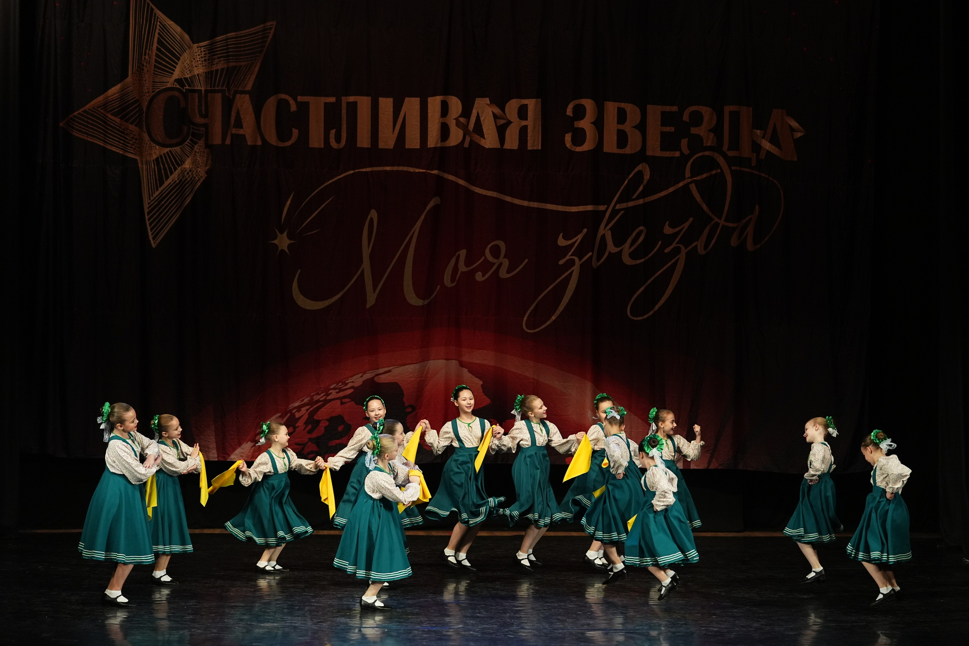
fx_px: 2826
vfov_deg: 13.0
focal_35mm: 105
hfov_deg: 19.5
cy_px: 323
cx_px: 484
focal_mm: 105
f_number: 2.8
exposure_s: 1/400
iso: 3200
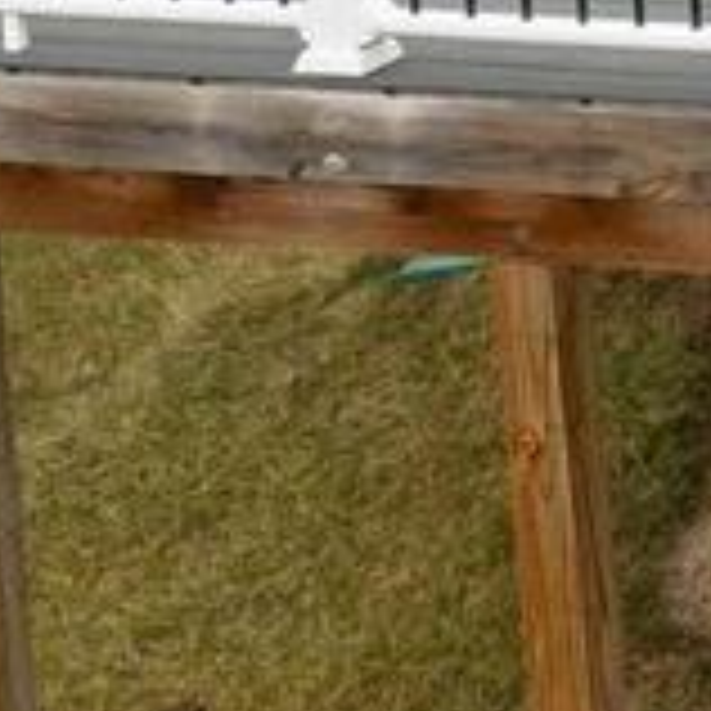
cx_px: 2520
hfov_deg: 7.4
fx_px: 4485
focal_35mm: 193
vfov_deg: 8.5
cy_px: -824
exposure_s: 1/500
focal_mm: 12.29
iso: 120
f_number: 2.8
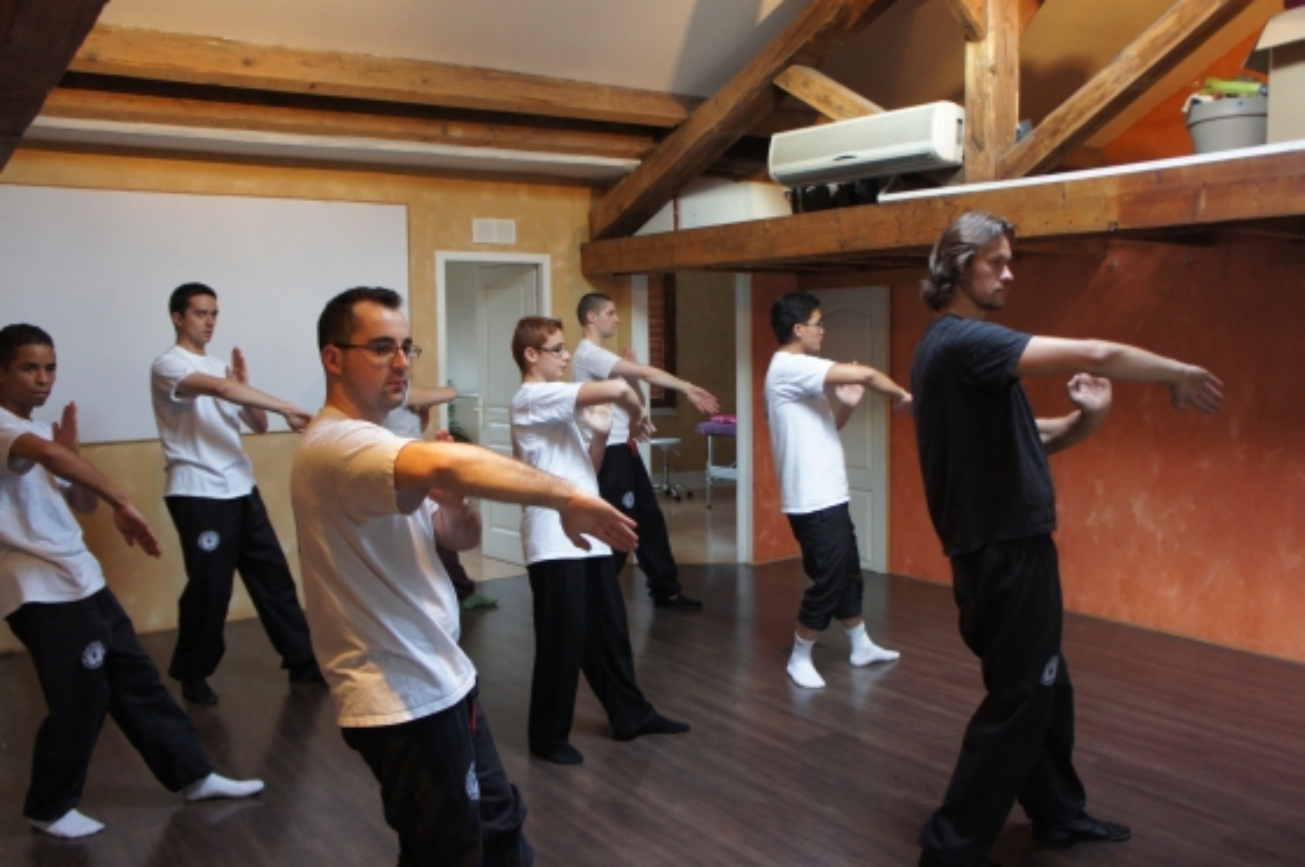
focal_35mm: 30
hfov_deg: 62.0
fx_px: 1086
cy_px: 434
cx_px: 652
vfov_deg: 43.5
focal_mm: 20
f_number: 4
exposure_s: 1/20
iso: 1600
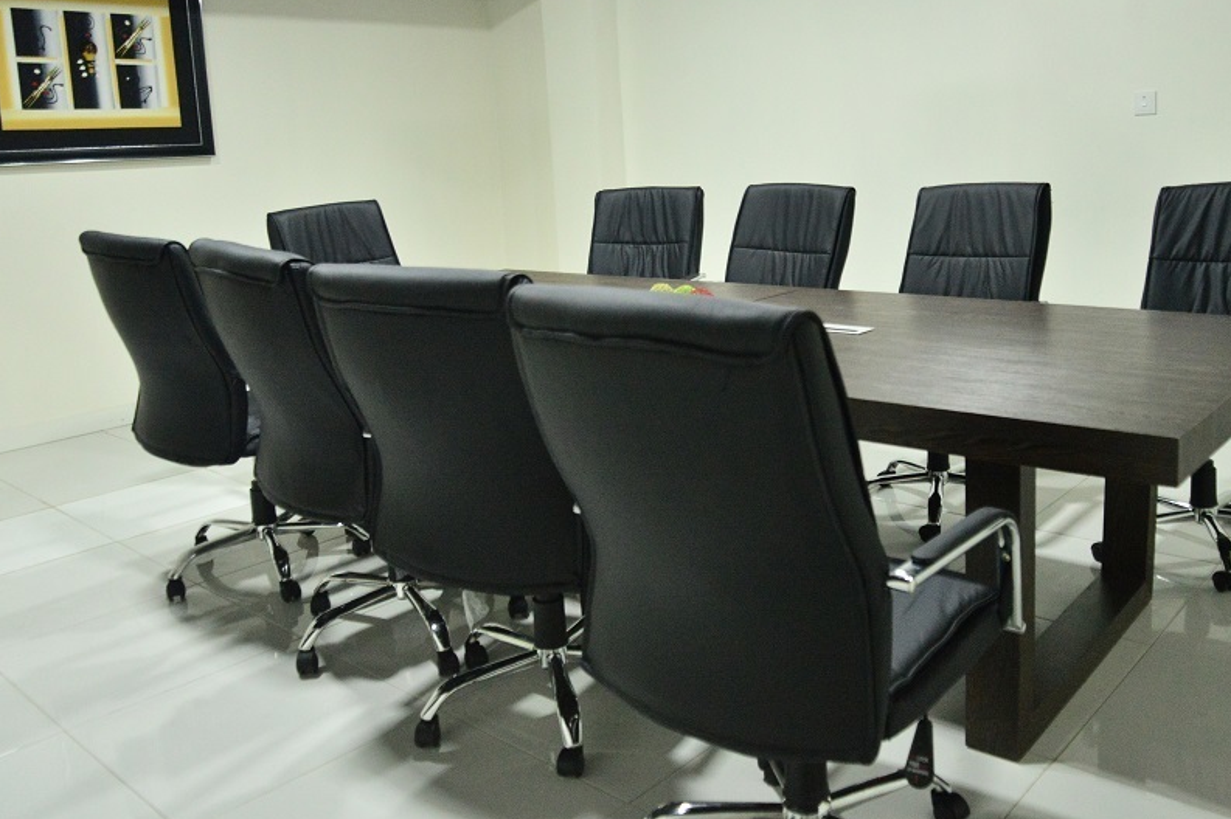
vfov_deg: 42.0
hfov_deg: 60.1
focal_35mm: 31
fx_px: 1060
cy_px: 313
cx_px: 695
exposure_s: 1/50
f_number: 4.5
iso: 5000
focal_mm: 24
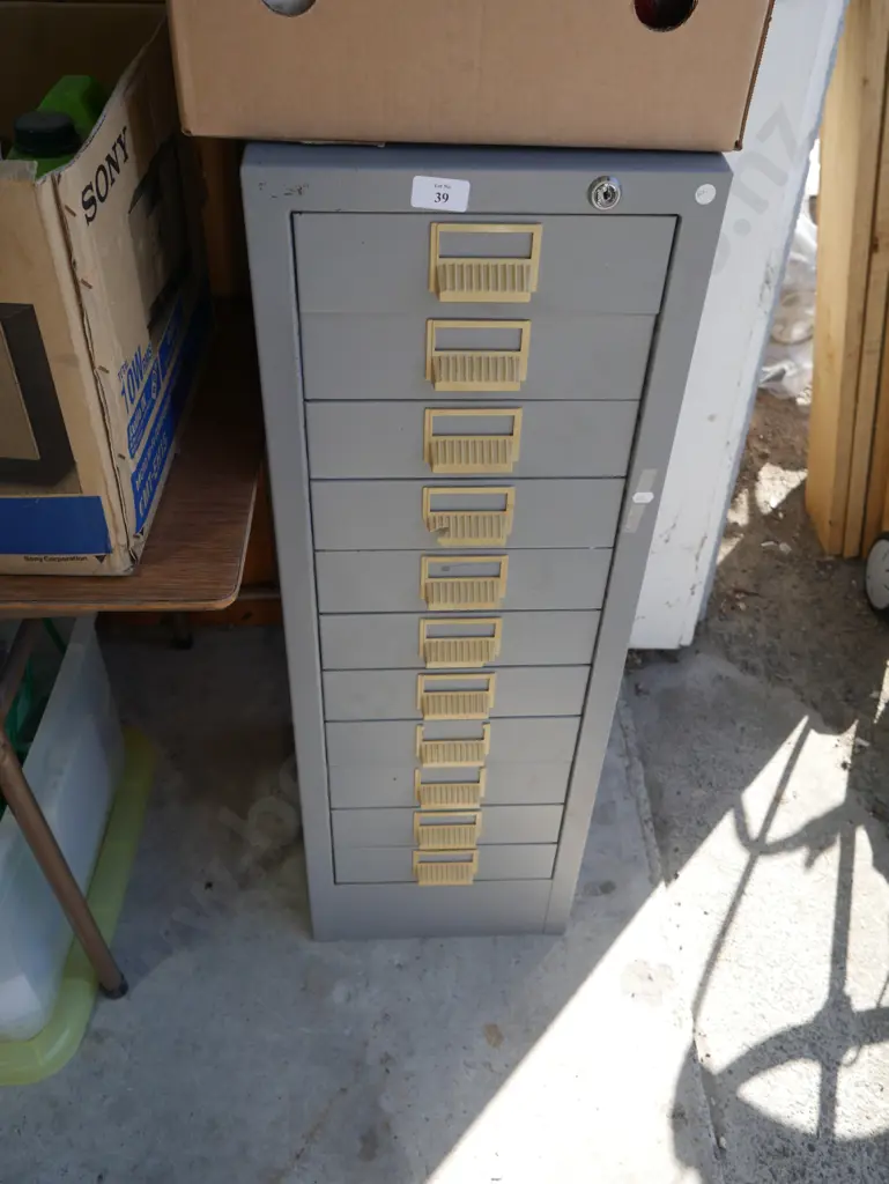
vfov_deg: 59.9
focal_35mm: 30
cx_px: 444
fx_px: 1026
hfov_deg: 46.8
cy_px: 592
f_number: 5
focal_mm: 15
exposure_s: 1/200
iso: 200
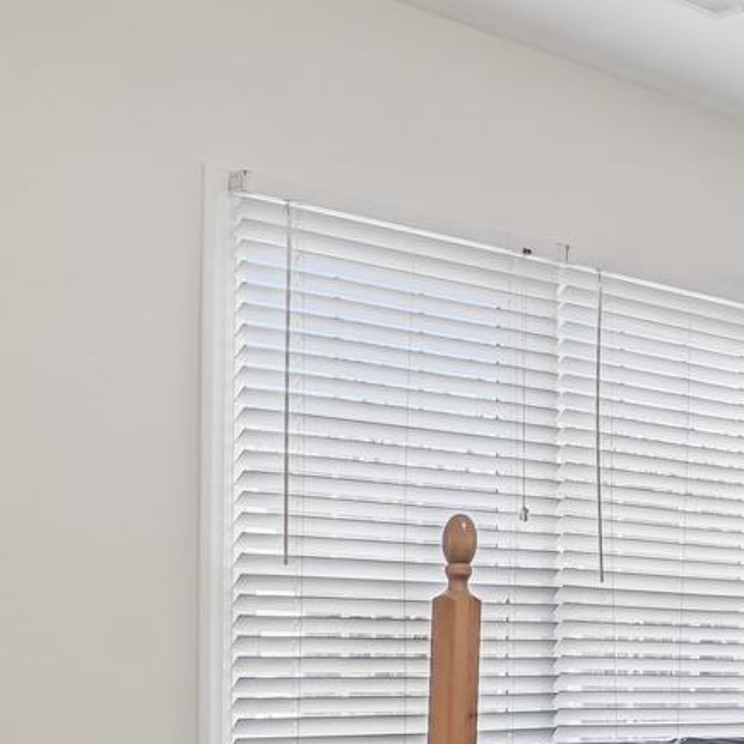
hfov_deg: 23.8
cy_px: 620
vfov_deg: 25.5
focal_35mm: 66
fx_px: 1605
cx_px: 891
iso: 500
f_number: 8
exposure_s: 1/20
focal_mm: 11
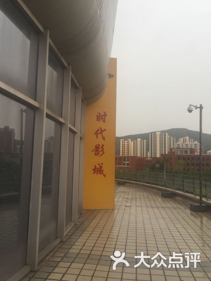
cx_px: 106
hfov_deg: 48.2
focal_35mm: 29
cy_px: 140
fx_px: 236
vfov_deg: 61.7
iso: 40
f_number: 2.2
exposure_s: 1/50
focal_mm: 4.15
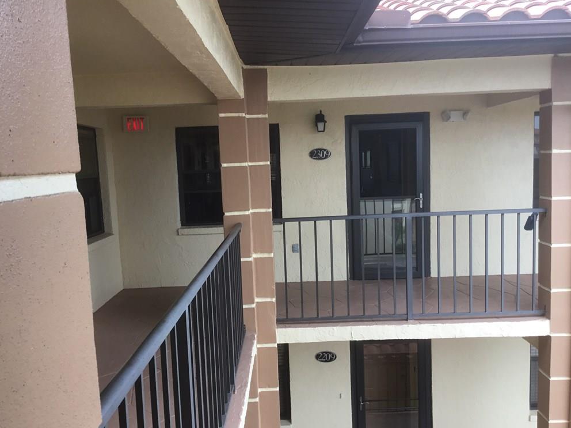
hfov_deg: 56.8
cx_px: 281
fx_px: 528
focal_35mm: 32
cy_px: 216
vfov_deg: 44.2
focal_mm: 3.3
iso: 50
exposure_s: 1/120
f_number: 2.4
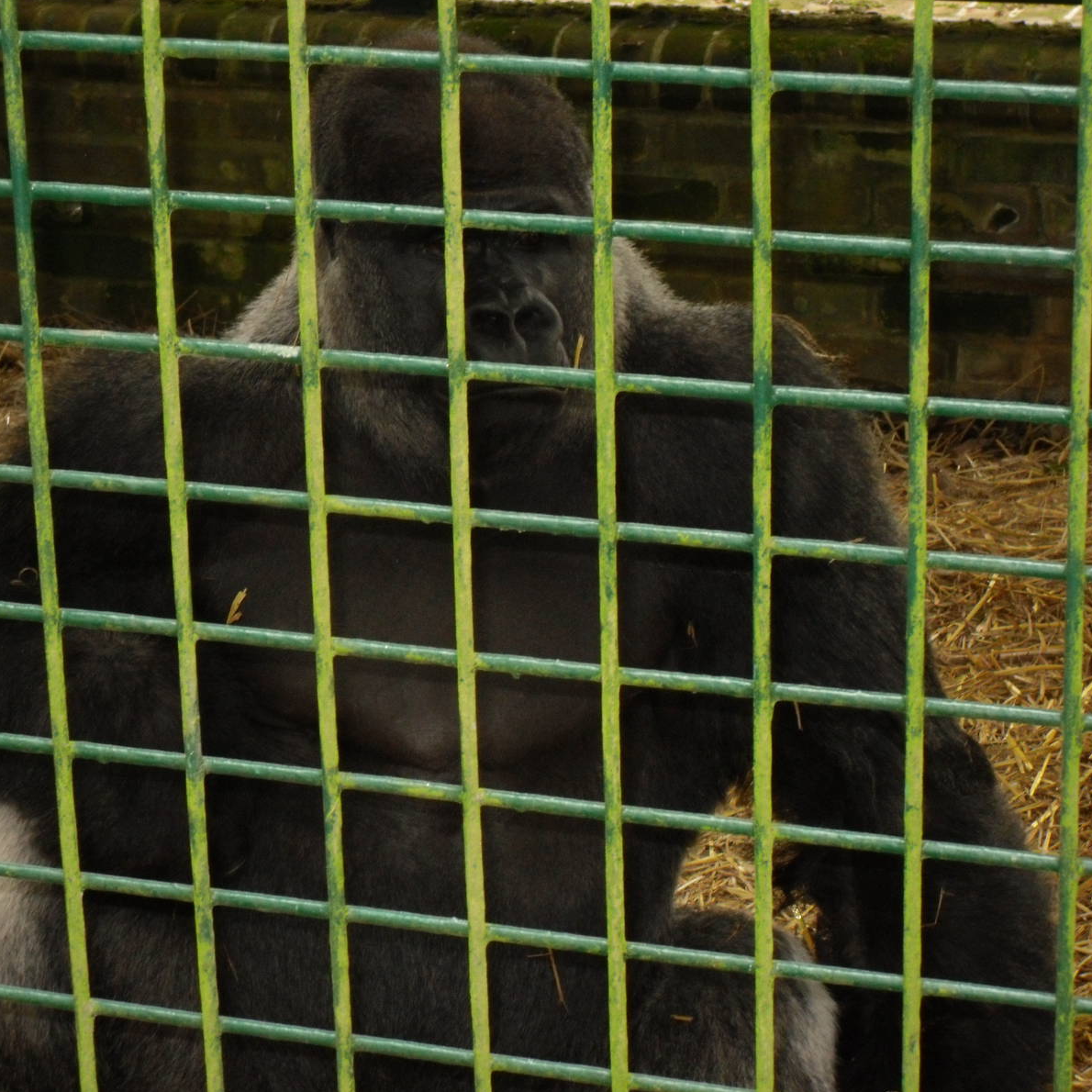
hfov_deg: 16.3
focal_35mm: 107
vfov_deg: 16.3
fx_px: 3819
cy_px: 545
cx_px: 509
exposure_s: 1/60
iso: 400
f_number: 5.3
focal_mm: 17.1
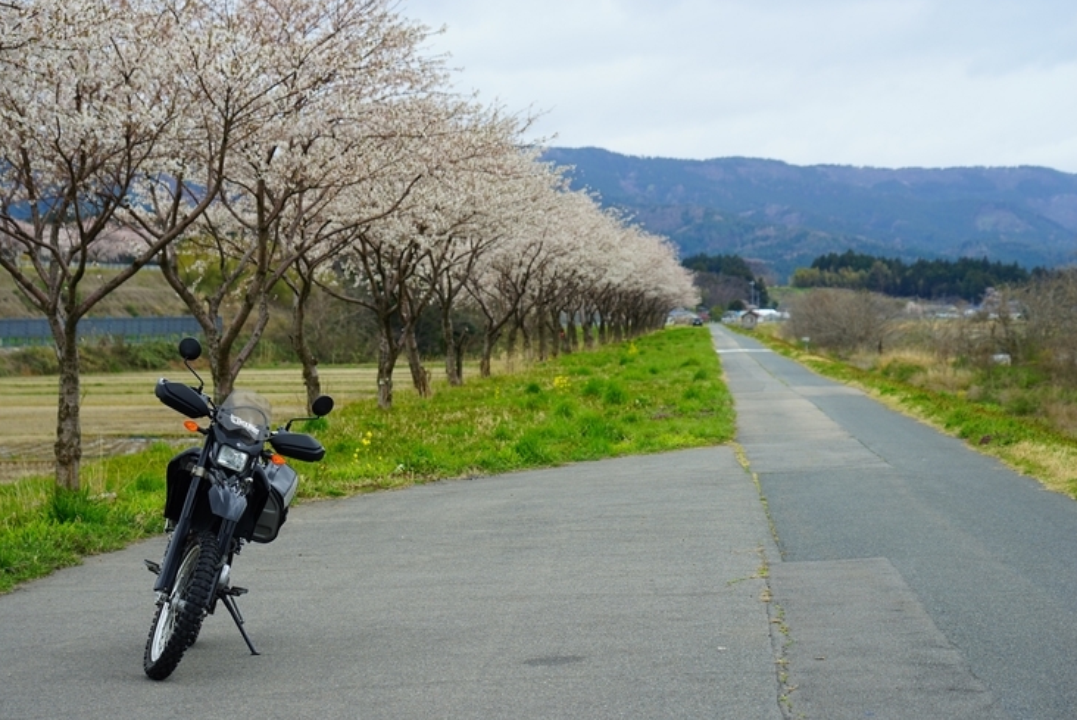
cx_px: 502
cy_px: 389
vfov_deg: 14.6
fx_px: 2814
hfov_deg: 21.7
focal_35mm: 94
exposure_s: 1/125
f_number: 5.6
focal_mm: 86
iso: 100
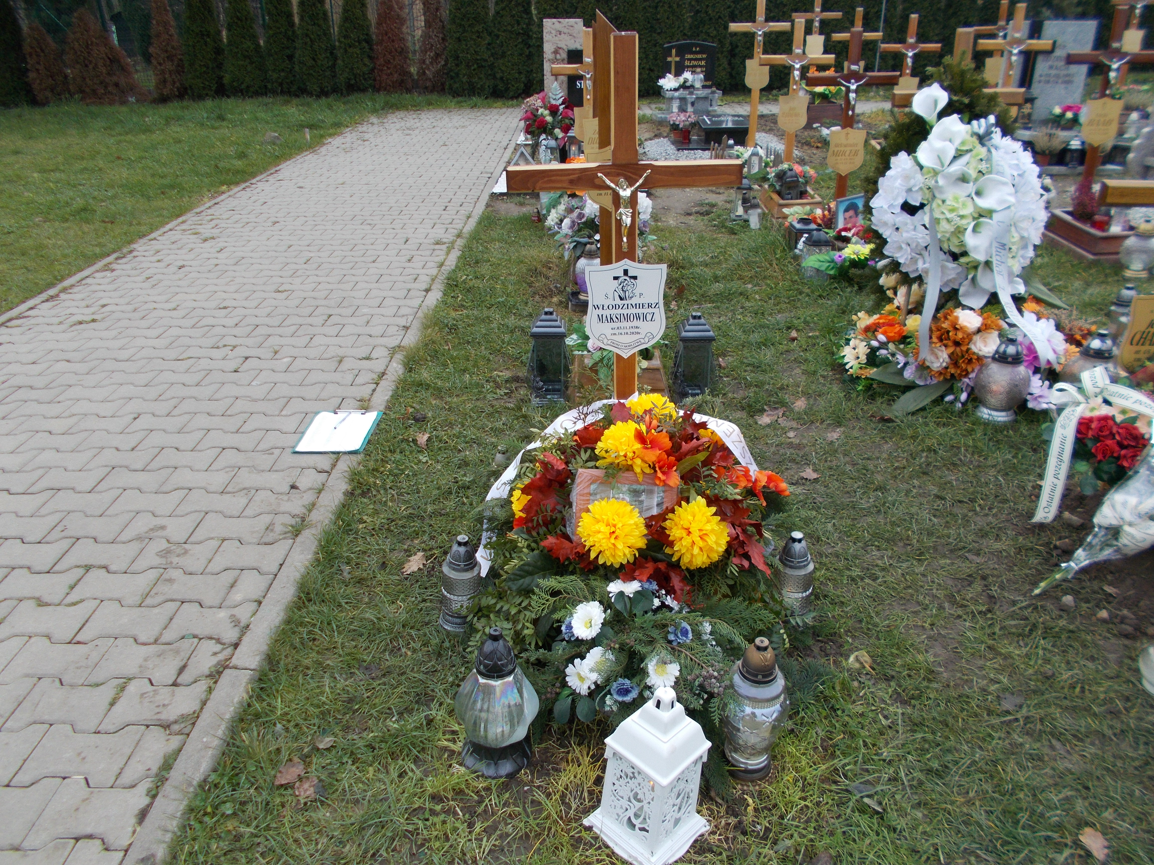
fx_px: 867
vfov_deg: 53.1
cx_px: 577
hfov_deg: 67.3
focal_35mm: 26
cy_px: 432
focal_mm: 4.6
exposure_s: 1/160
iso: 80
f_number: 3.2
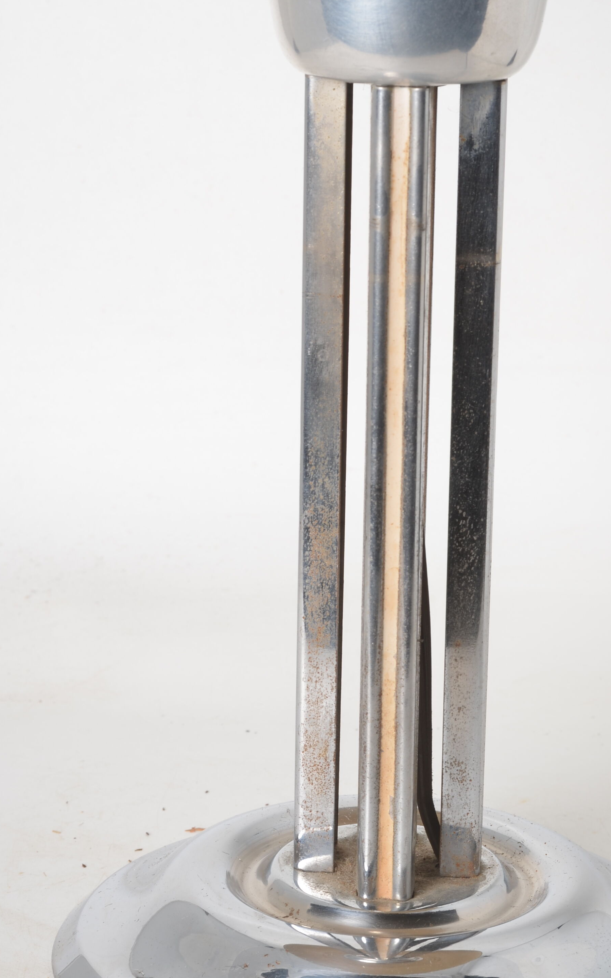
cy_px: 519
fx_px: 2611
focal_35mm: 98
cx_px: 363
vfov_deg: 21.2
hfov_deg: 13.3
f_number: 11
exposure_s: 1/125
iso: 100
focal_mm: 50
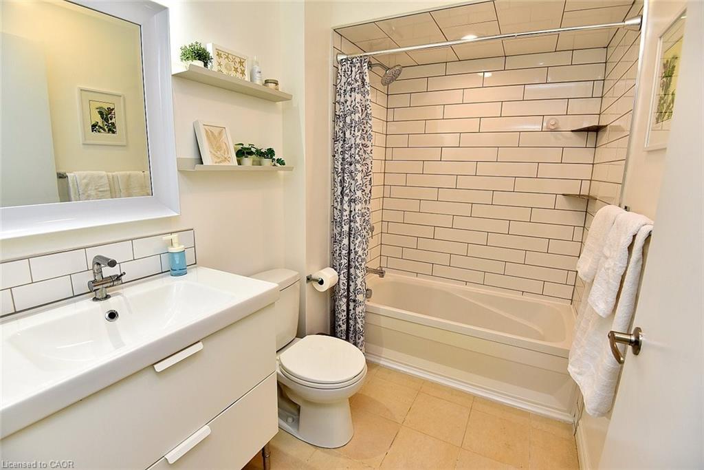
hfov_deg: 96.7
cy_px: 235
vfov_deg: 73.8
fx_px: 313
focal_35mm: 16
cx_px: 352
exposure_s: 1/100
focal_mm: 16
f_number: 6.3
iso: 500
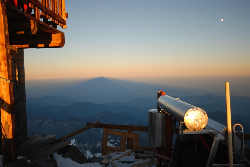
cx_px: 118
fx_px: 222
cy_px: 85
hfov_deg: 58.6
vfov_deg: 41.2
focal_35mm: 32
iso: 200
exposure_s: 1/100
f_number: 5.6
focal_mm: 20
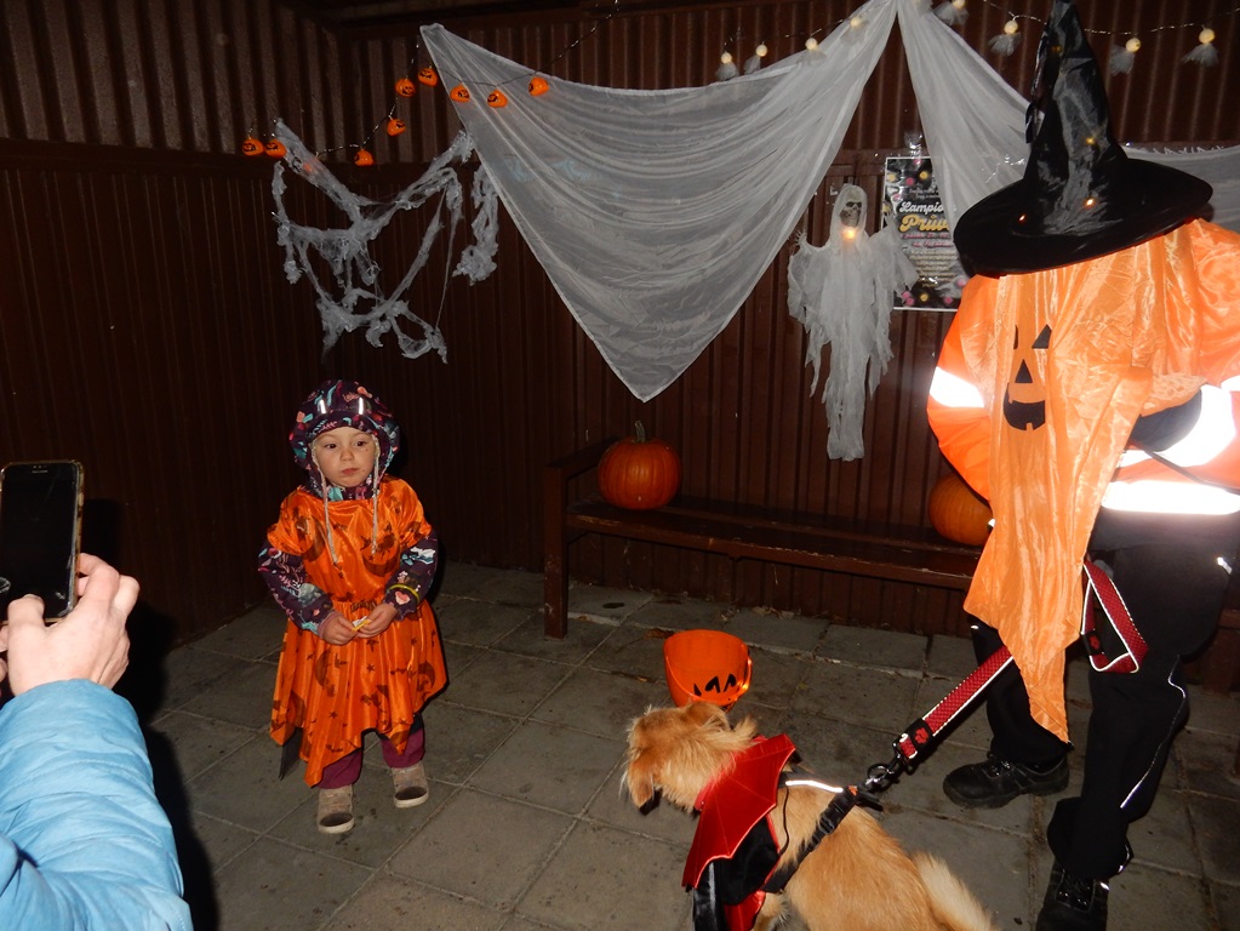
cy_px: 466
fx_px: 896
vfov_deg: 54.9
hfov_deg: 69.4
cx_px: 620
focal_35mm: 25
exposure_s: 1/30
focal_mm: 4.5
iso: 220
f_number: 3.7
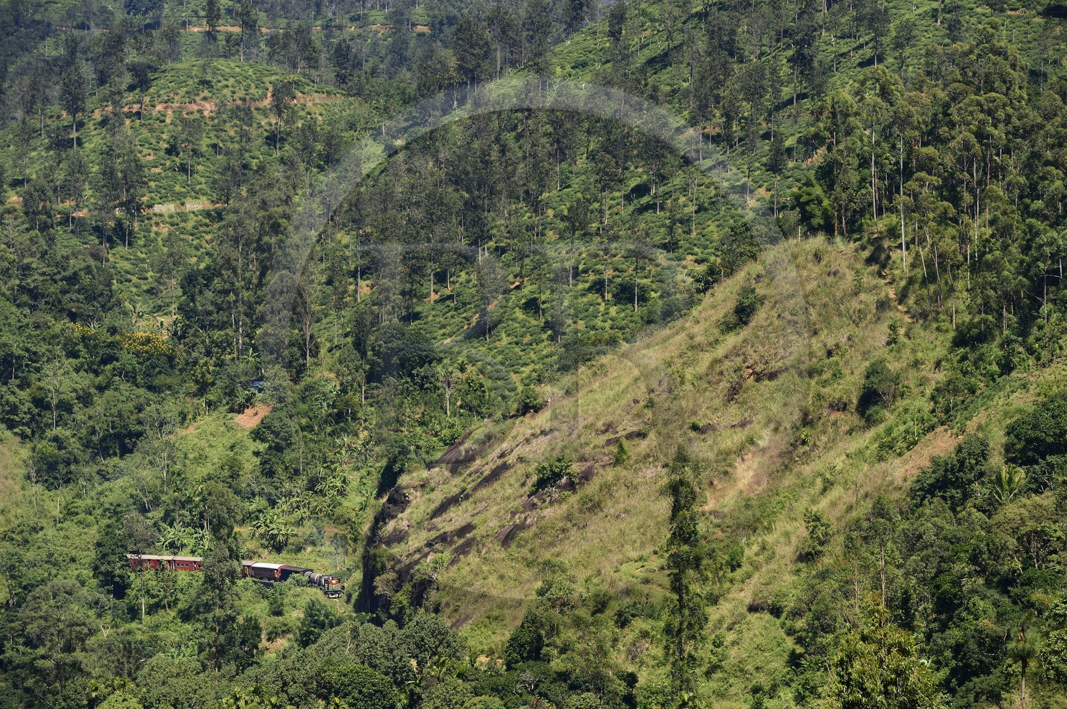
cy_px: 354
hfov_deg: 11.1
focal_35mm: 185
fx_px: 5479
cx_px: 534
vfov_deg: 7.4
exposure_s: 1/400
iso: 400
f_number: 10
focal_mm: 185
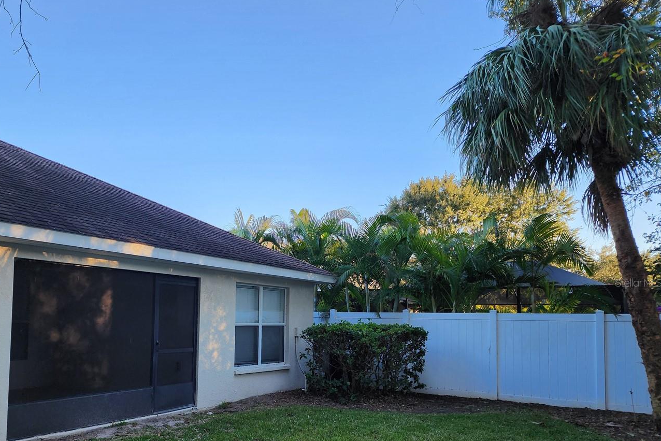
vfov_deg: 43.2
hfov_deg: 61.1
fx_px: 551
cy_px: 282
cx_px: 250
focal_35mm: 30
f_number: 1.8
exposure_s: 1/180
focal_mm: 6.4
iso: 25
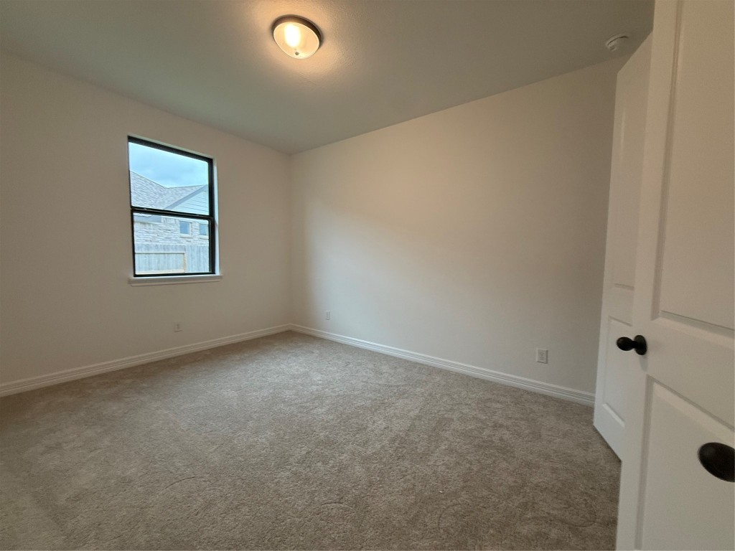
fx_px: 297
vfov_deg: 85.7
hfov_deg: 102.1
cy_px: 276
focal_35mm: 14
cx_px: 368
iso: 200
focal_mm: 2.22
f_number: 2.2
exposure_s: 1/120
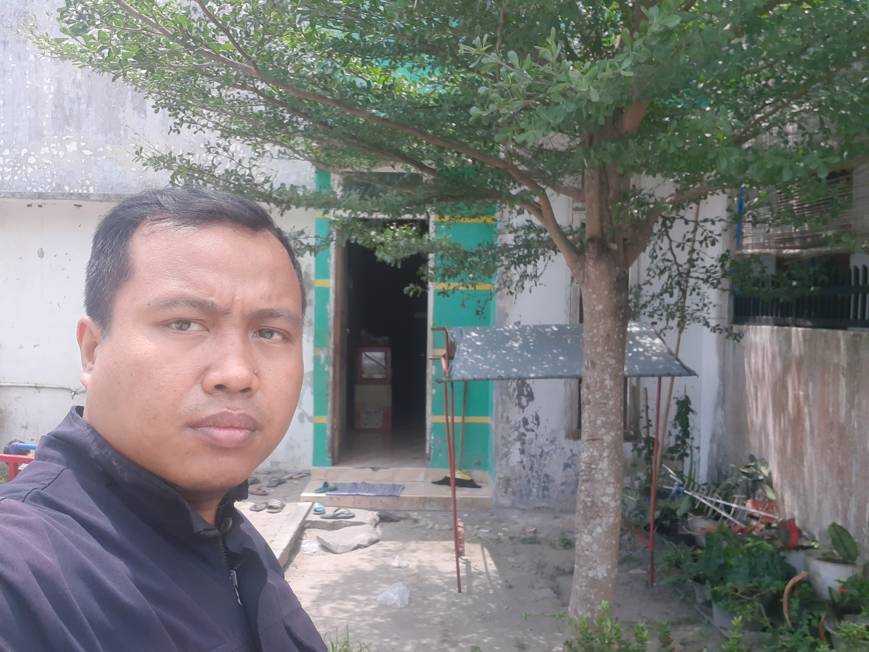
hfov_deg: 69.4
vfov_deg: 54.9
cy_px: 326
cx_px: 434
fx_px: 628
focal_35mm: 25
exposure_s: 1/369
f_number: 2
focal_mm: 3.4
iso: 64
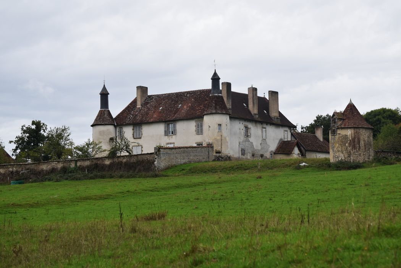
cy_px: 134
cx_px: 200
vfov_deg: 13.0
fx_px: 1169
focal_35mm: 105
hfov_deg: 19.5
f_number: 6.3
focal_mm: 70
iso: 200
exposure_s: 1/640
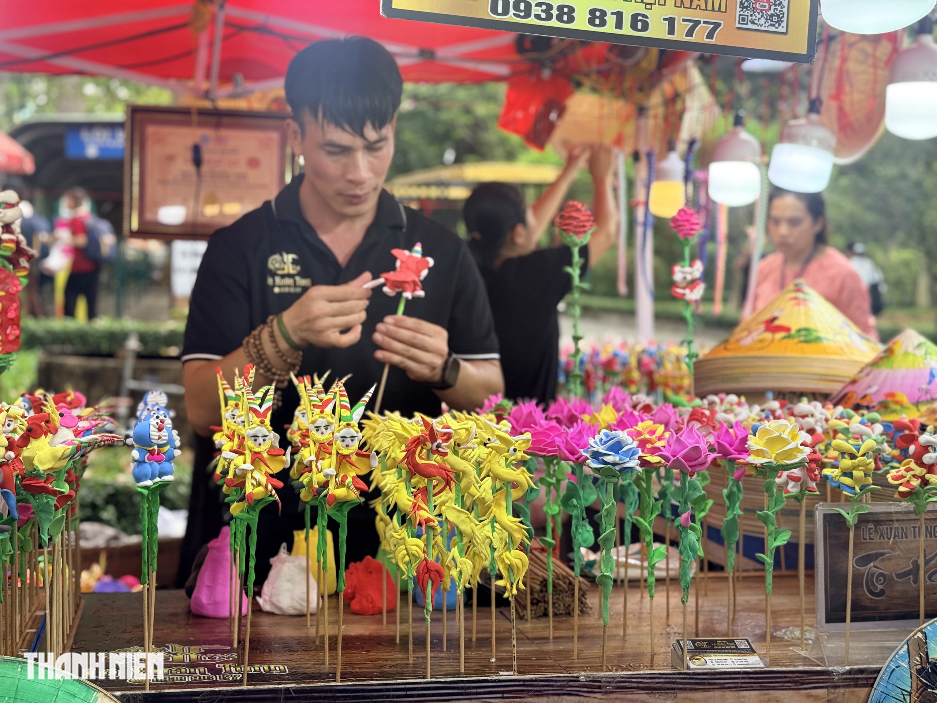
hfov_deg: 39.7
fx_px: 1299
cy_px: 352
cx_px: 468
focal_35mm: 48
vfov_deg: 30.3
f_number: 1.78
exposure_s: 1/566
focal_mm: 6.76
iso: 80
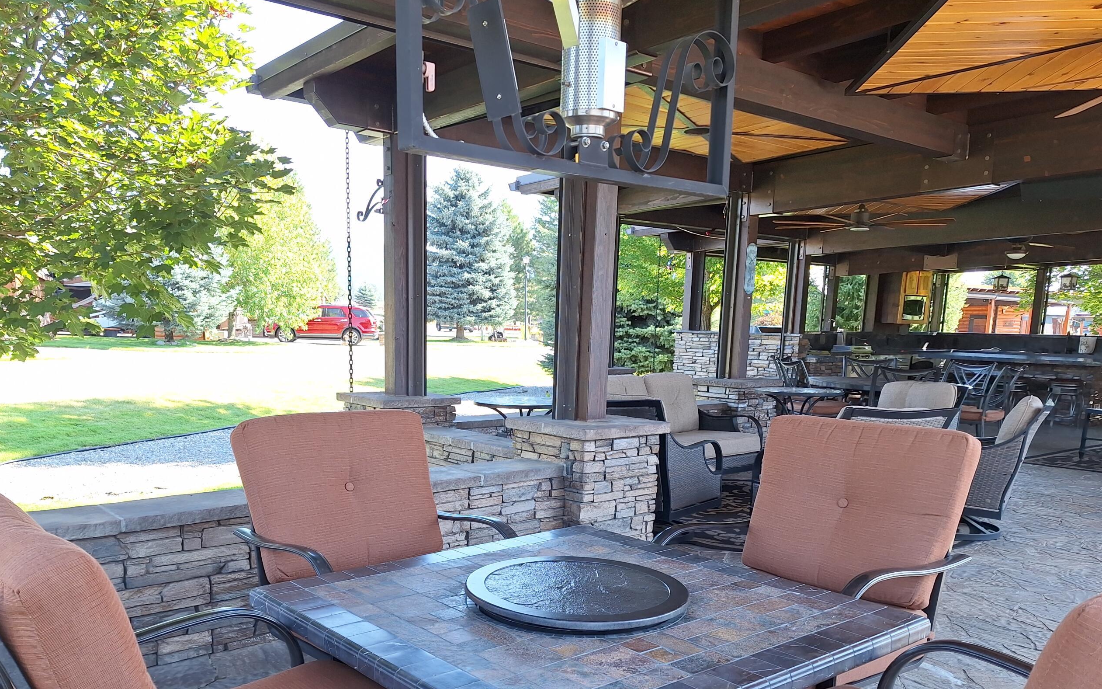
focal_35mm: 29
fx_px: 871
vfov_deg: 42.3
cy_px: 481
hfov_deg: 64.6
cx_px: 521
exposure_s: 1/215
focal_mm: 5.54
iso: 25
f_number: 1.8
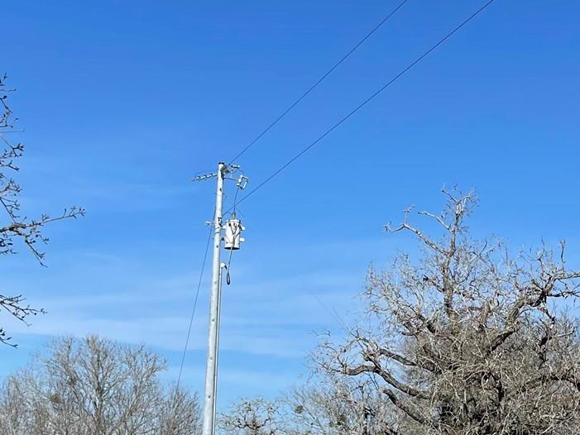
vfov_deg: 20.1
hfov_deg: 26.7
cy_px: 170
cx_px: 278
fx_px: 1223
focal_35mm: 73
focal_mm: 5.1
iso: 32
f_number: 1.6
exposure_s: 1/4348
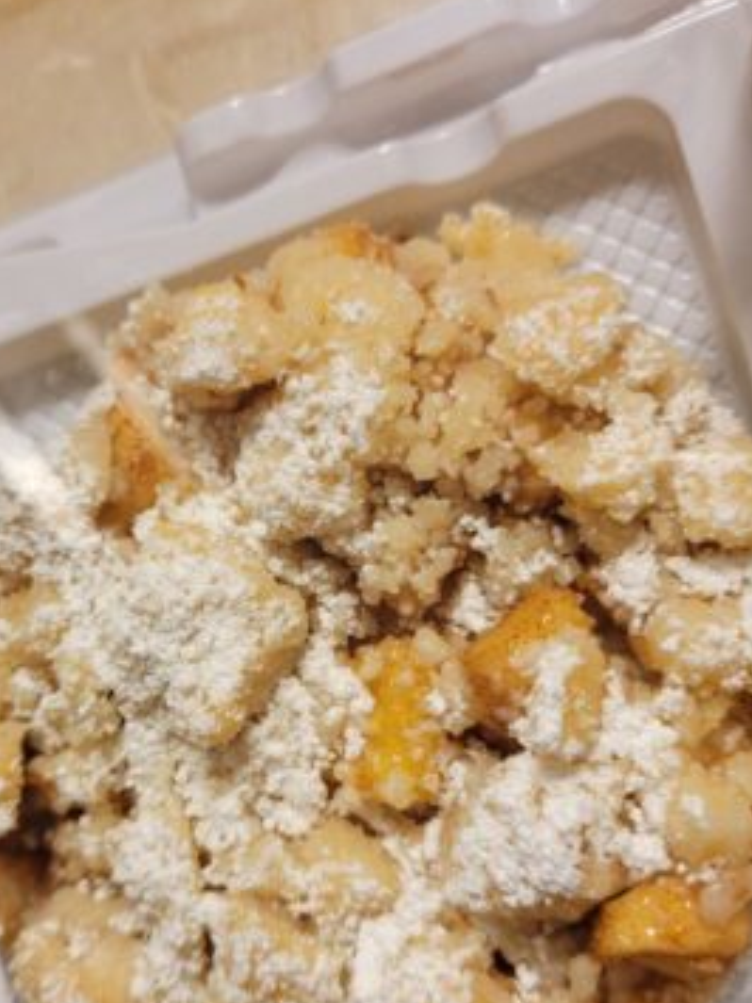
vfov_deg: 53.2
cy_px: 641
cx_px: 277
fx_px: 985
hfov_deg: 41.4
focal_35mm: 34
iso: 250
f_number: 1.8
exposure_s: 1/40
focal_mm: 5.4
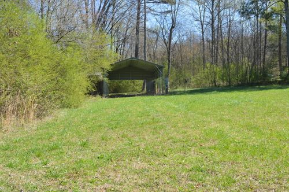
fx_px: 265
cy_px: 96
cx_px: 144
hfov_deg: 57.3
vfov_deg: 39.9
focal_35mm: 33
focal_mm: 22
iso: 100
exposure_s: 1/160
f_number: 6.3
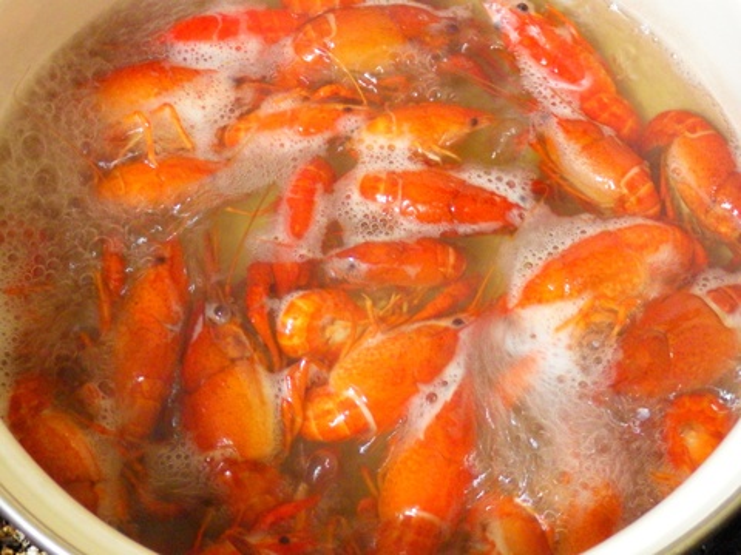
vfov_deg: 18.2
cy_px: 278
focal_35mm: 81
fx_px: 1734
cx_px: 370
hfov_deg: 24.1
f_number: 4.4
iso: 1600
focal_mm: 14.4
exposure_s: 1/15
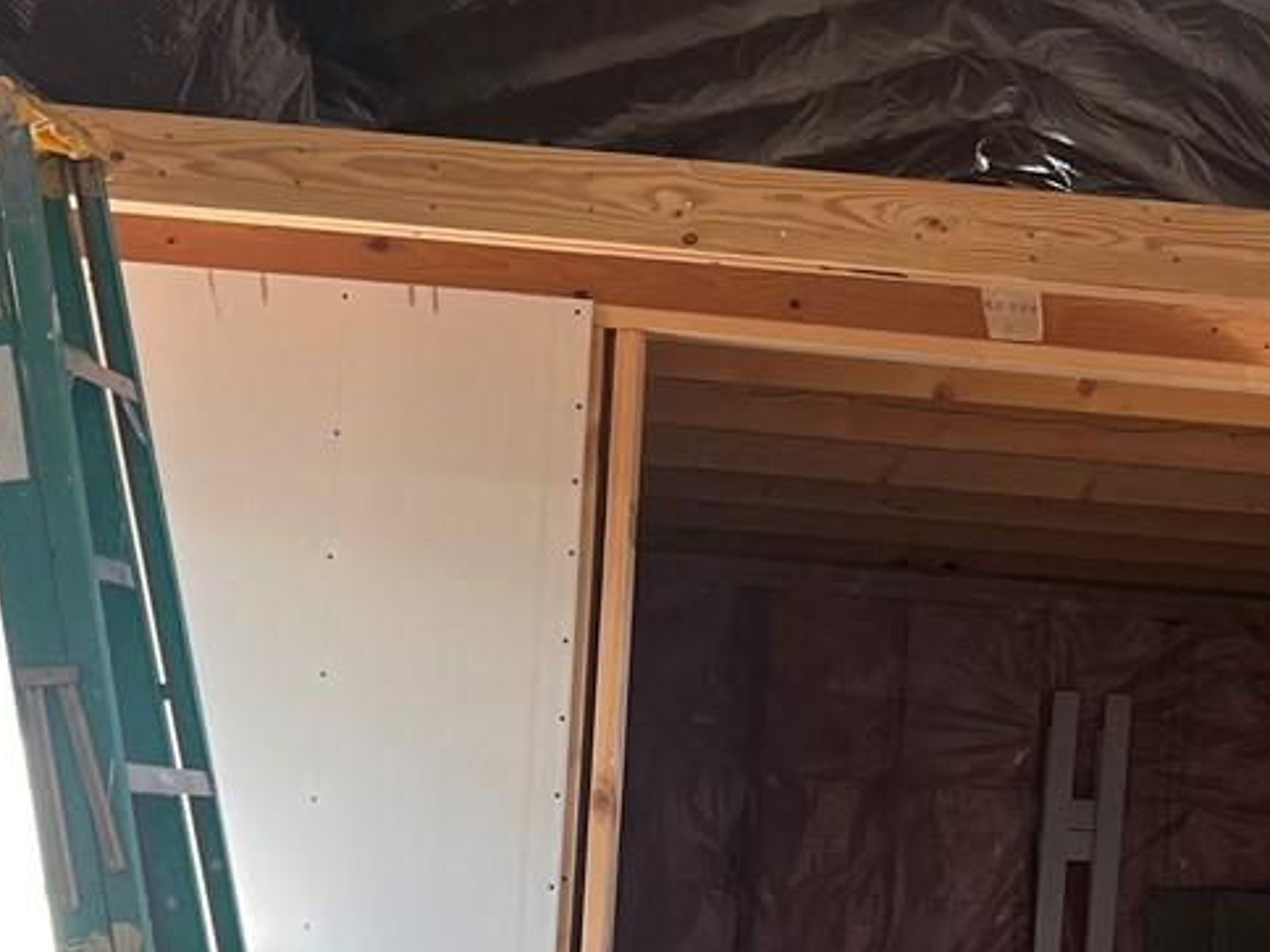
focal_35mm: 86
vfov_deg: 16.8
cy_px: 978
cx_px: 1307
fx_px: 3155
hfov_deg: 21.8
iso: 80
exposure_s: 1/121
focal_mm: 5.7
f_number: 1.5
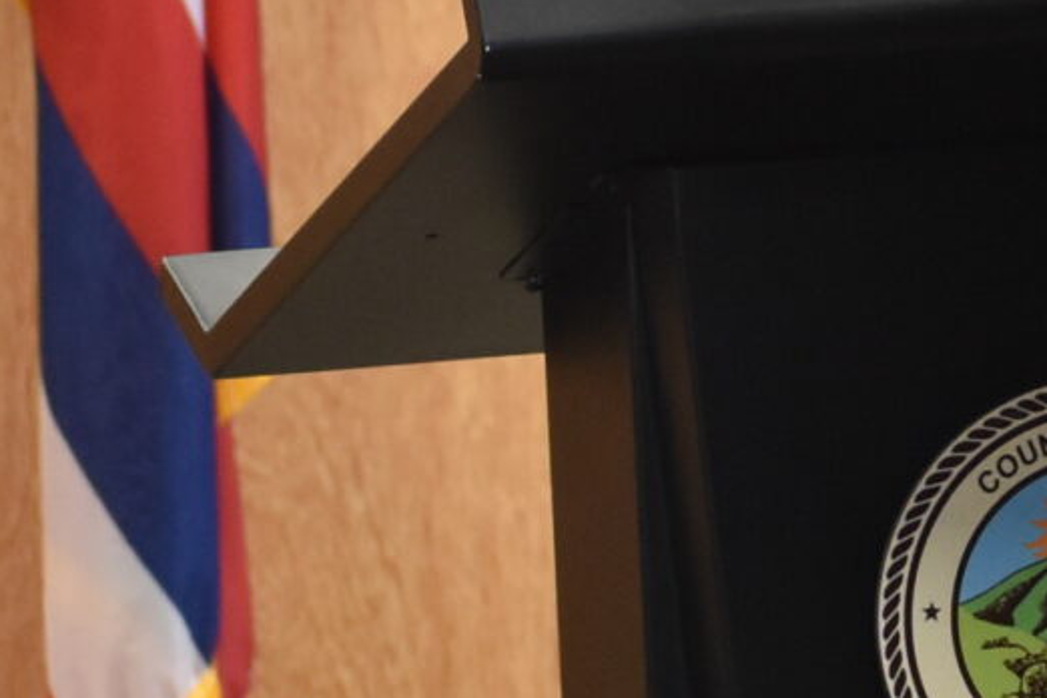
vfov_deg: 2.4
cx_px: 2271
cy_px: -299
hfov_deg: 3.6
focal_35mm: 574
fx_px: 16693
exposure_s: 1/125
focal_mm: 78
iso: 1100
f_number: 4.8
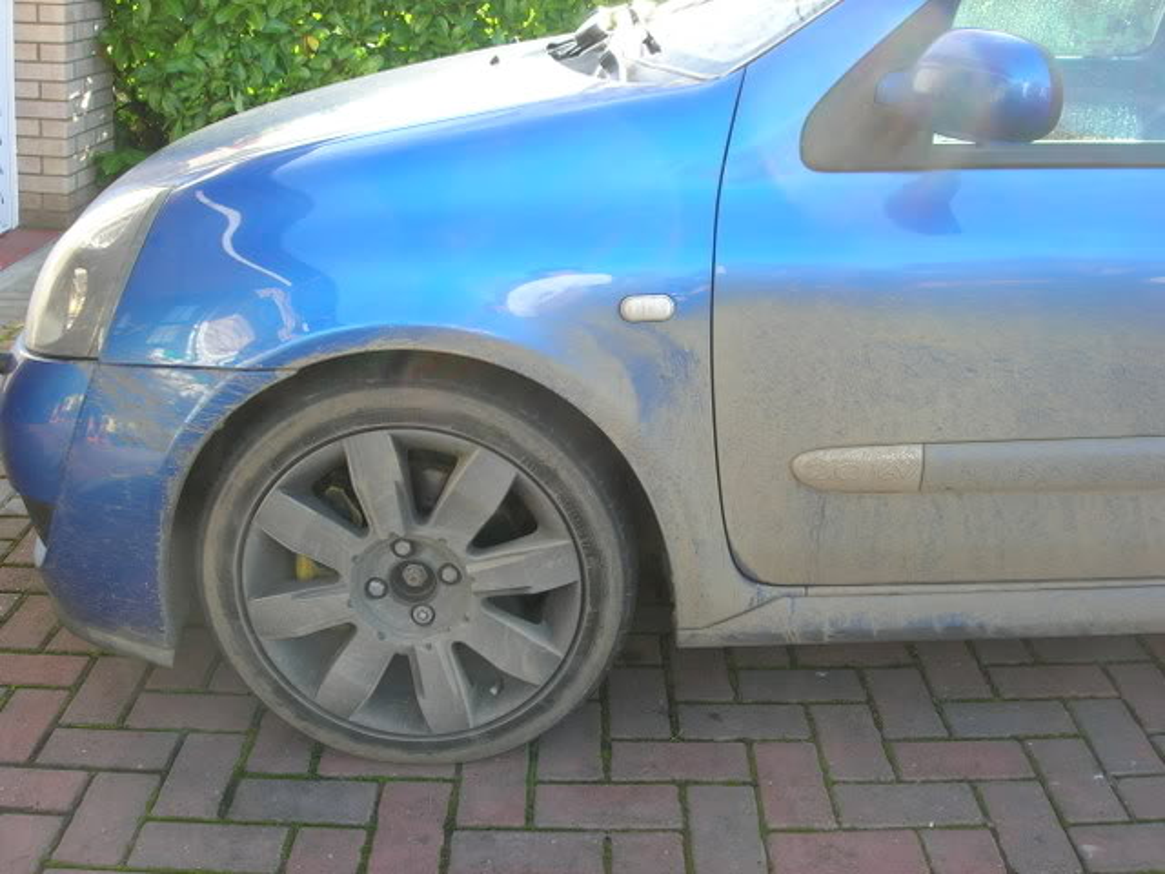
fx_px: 1279
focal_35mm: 38
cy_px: 437
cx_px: 582
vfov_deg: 37.7
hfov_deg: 49.0
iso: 64
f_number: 4.8
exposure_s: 1/43.6
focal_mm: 7.8
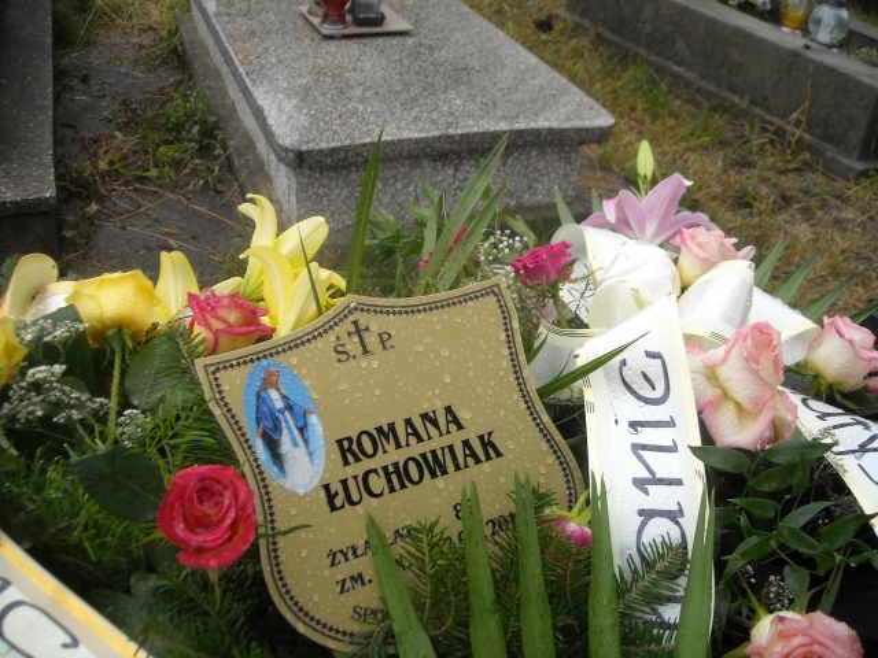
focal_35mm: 35
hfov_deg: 52.6
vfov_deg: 40.7
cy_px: 329
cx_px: 439
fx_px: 888
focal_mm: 5.7
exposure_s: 1/184
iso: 135
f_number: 2.8
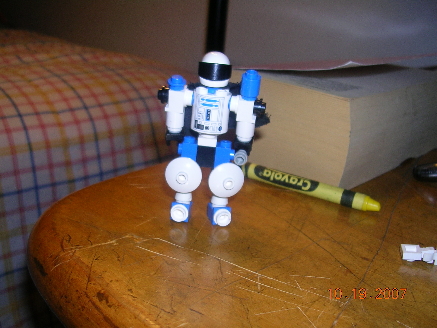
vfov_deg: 37.7
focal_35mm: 38
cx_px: 218
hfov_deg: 49.0
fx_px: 480
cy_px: 164
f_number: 2.8
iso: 50
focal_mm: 5.8
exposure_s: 1/60.1
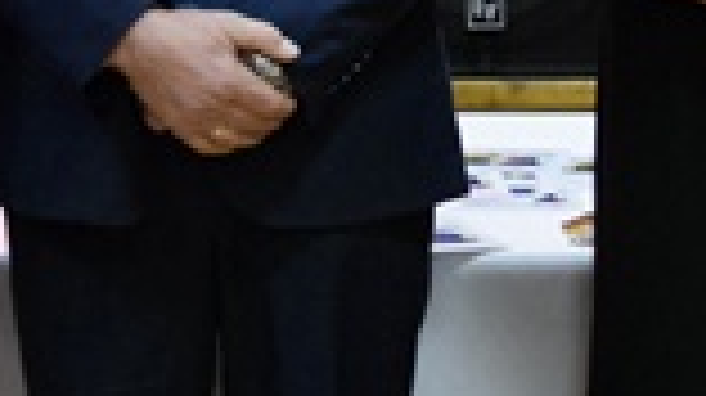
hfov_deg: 8.5
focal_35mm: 253
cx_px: 715
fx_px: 4732
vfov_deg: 4.8
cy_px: -99
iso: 3200
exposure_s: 1/100
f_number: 4
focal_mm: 28
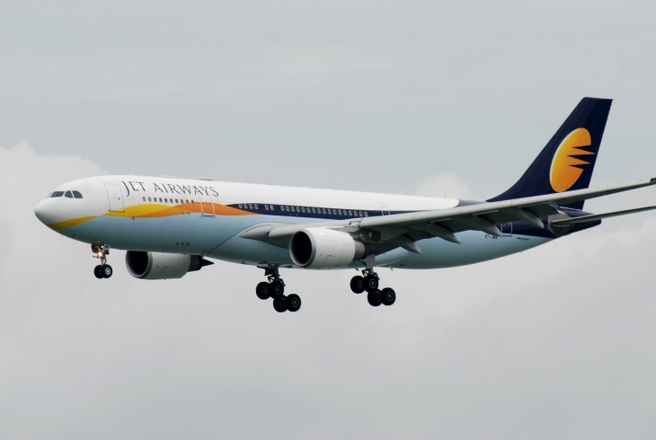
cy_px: 214
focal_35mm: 559
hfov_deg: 3.7
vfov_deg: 2.5
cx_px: 352
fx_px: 10207
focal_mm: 340
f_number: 7.1
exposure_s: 1/800
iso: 200
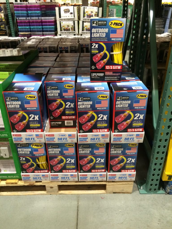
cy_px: 114
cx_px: 86
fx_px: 192
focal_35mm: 29
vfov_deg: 61.7
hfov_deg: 48.2
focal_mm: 4.15
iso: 250
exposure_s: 1/30
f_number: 2.2
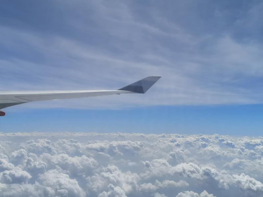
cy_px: 98
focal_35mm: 40
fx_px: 304
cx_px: 132
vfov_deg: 36.0
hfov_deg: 46.8
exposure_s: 1/3846
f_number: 1.8
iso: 50
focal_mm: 3.95
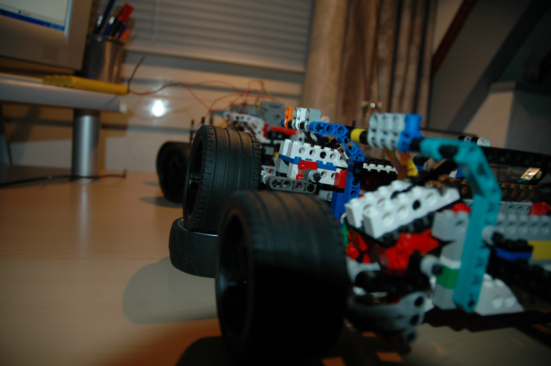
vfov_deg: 47.8
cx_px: 276
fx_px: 413
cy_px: 183
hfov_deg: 67.4
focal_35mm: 27
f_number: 3.5
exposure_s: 1/60
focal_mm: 18
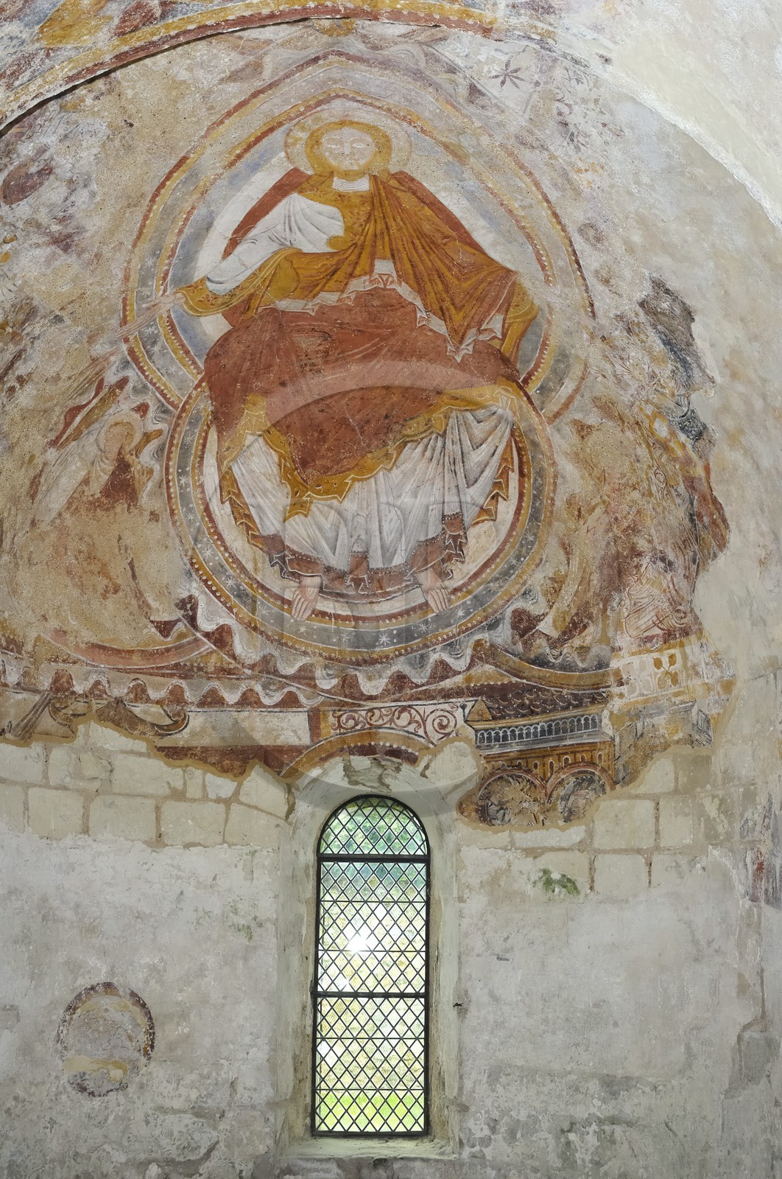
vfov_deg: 46.5
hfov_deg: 31.8
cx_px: 391
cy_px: 590
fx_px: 1373
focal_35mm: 42
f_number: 7.1
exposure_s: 1/30
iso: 100
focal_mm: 28
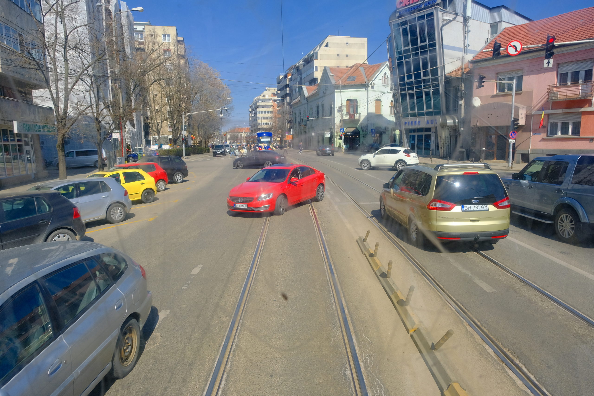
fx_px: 396
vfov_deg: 53.1
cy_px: 198
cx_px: 297
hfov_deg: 73.7
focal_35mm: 24
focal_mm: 16
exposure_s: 1/680
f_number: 5.6
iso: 320
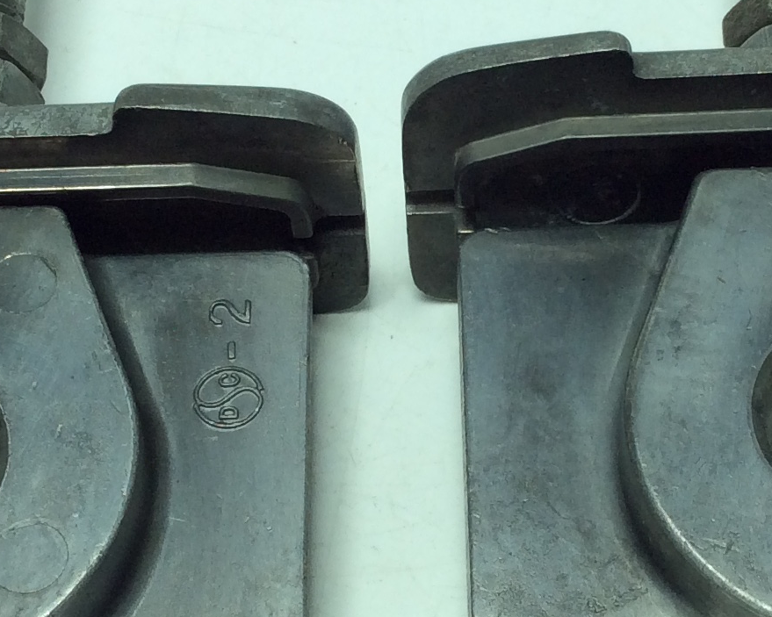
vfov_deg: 16.7
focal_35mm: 92
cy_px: 222
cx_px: 412
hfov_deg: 20.8
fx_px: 2102
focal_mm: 3.3
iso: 32
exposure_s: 1/469
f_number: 2.4
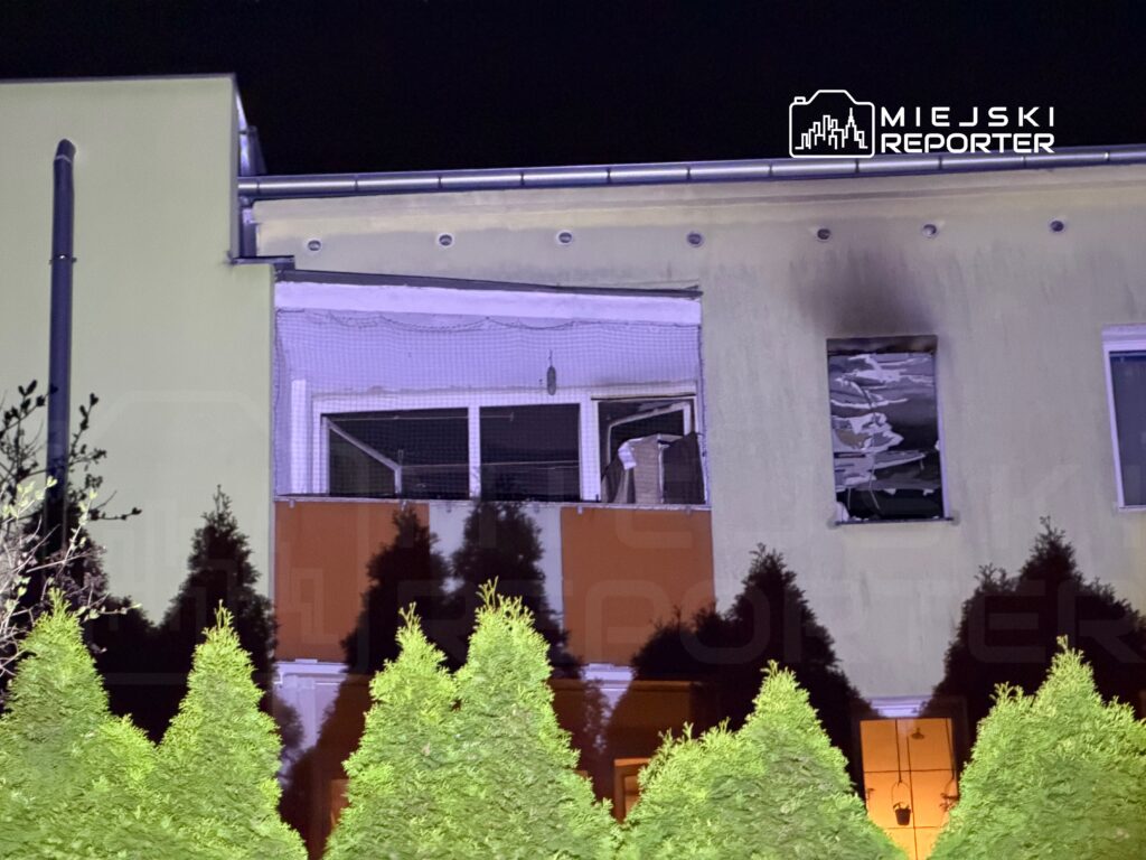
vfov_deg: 14.8
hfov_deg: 19.6
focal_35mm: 100
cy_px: 430
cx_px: 573
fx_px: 3311
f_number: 2.8
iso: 1600
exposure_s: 1/25
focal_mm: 16.89
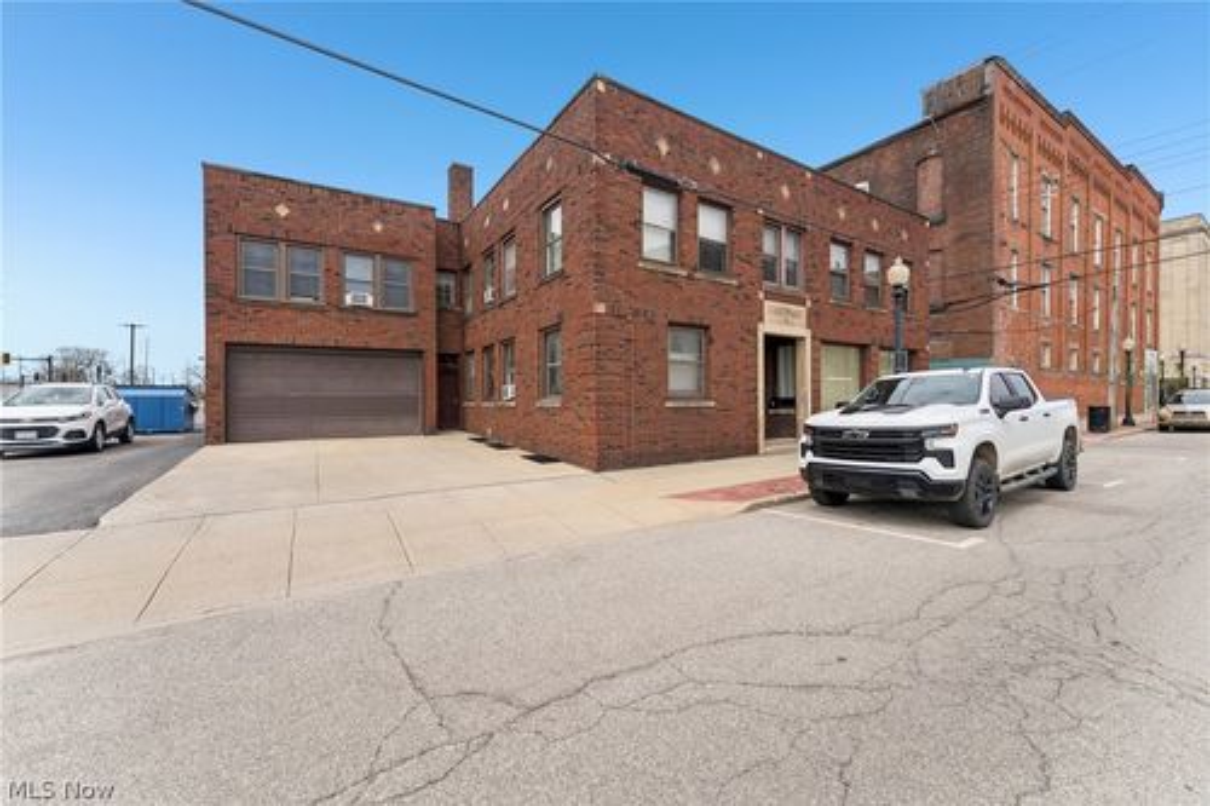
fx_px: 470
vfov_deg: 81.2
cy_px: 403
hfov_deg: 104.3
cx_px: 605
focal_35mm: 14
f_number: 8
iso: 200
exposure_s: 1/400
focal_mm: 14
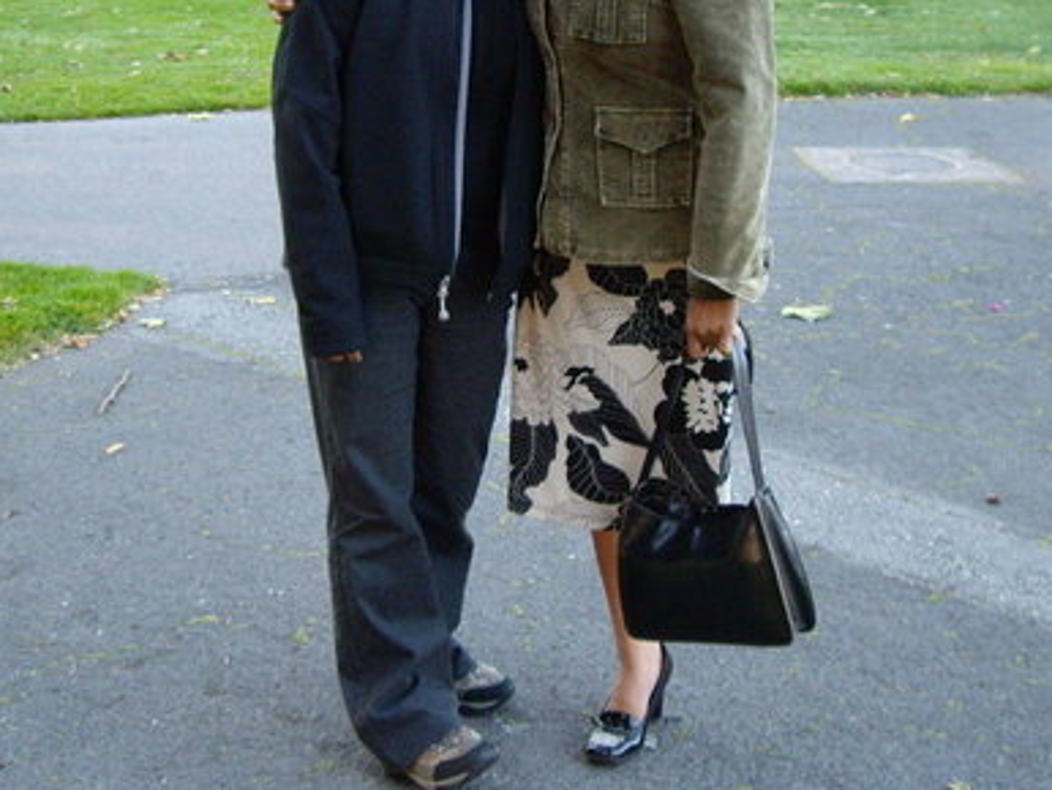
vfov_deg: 23.2
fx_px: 1916
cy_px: 232
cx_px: 493
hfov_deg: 30.7
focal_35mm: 63
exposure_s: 1/60
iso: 200
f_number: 2.7
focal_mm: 6.2
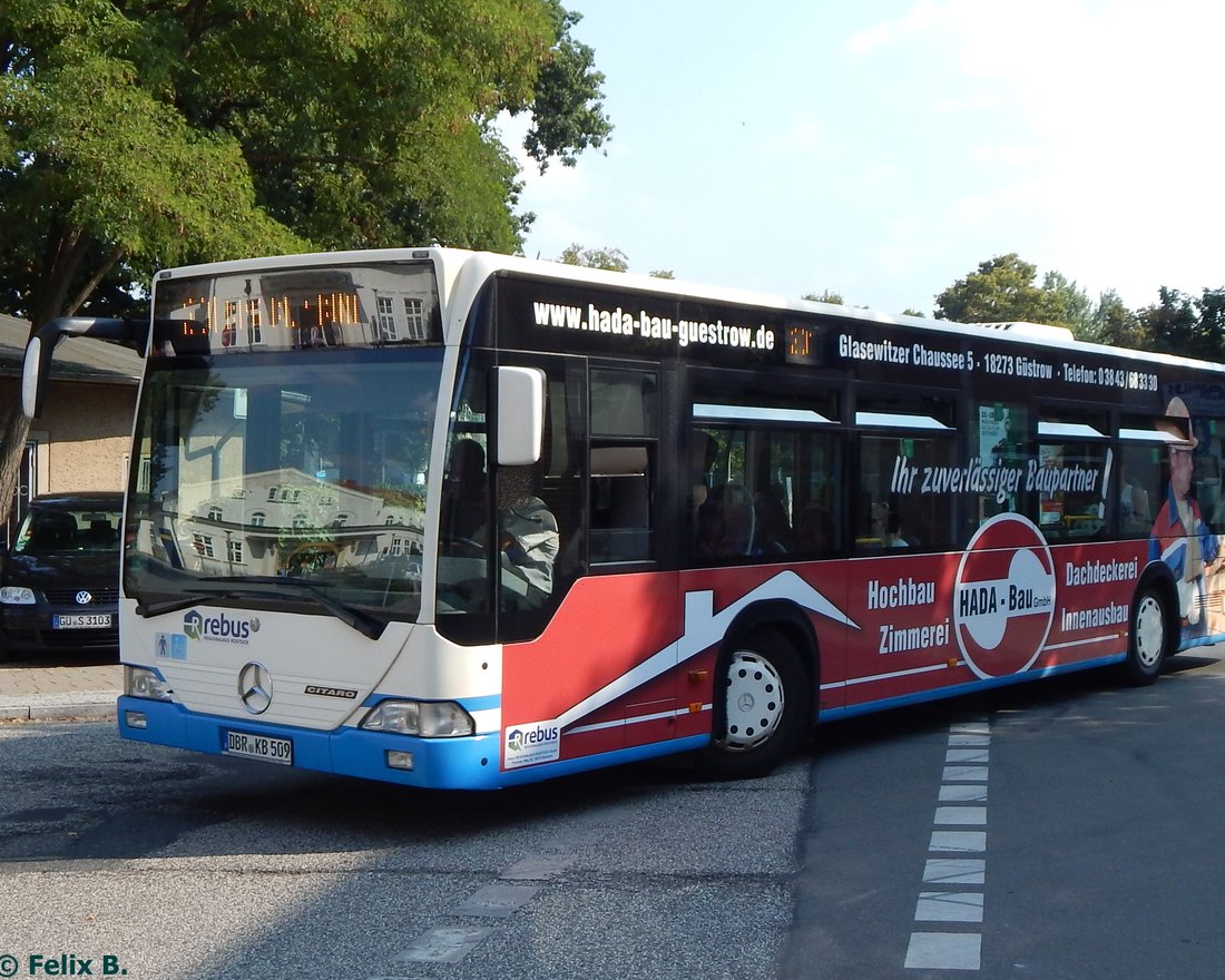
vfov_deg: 44.5
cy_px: 482
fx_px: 1196
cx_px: 658
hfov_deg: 54.2
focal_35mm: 33
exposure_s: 1/1000
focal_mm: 5.6
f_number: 3.2
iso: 125
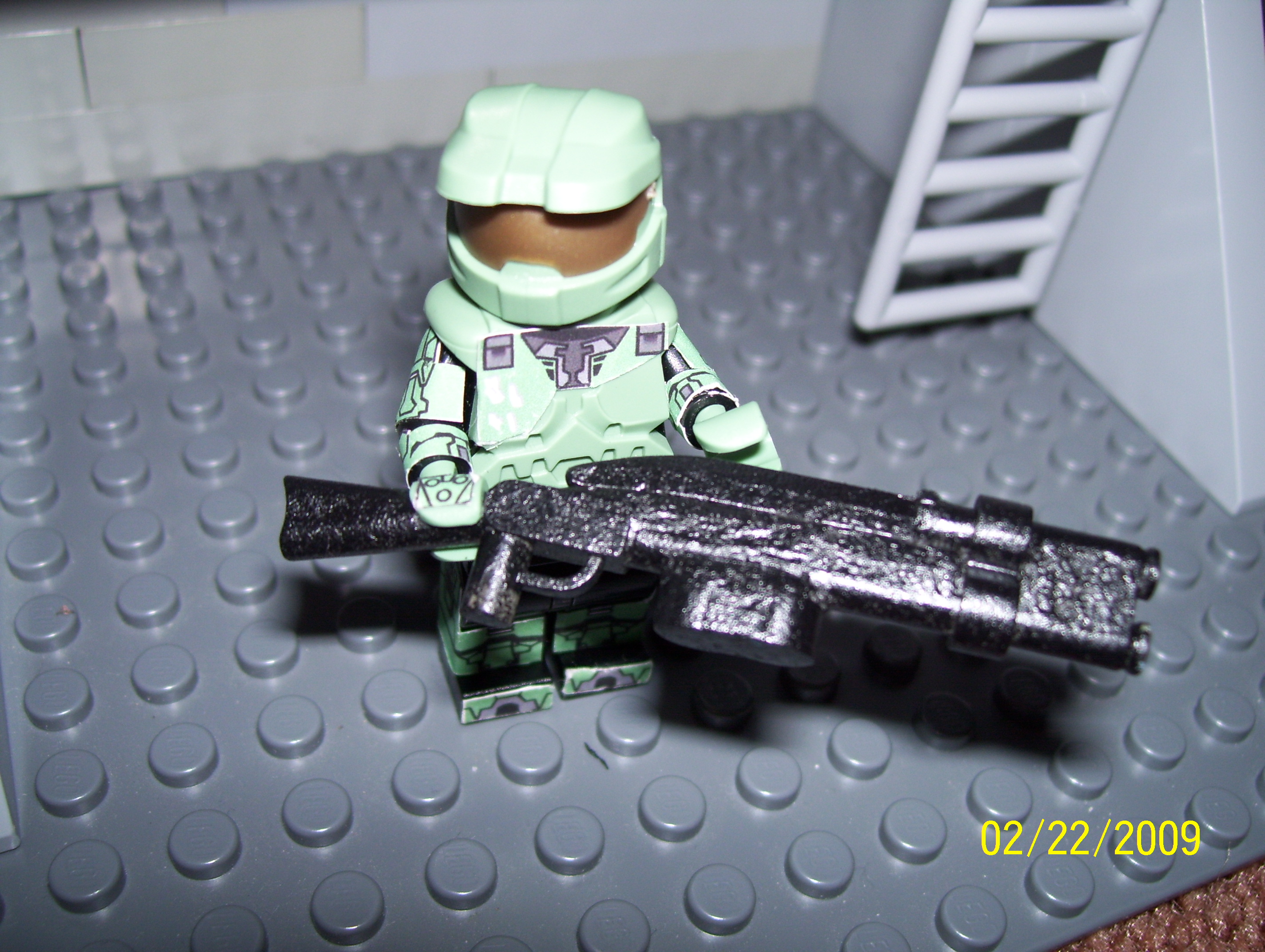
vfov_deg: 39.7
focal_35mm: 36
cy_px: 476
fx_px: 1317
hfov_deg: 51.3
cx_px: 632
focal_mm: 6
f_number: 2.7
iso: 80
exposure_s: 1/60
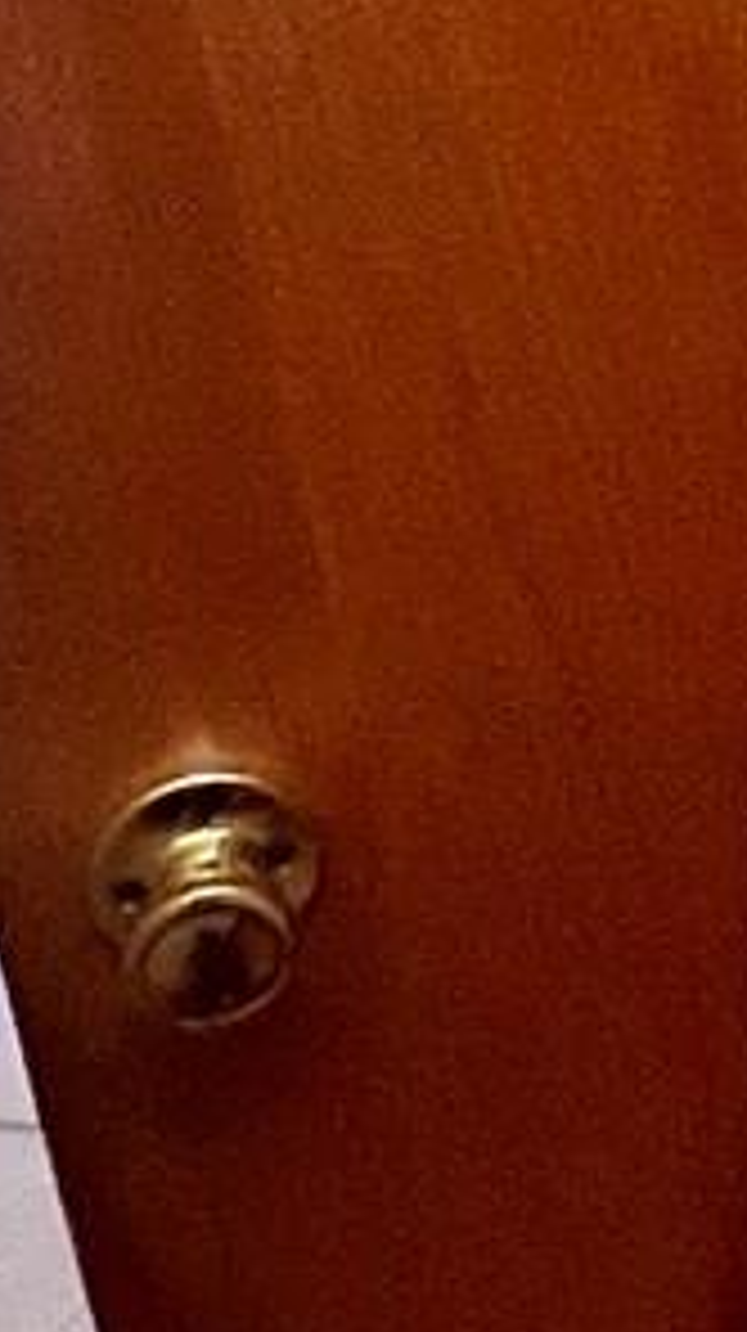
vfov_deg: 20.8
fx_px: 3459
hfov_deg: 9.5
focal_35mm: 98
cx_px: 2290
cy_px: -126
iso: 500
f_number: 1.8
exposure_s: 1/60
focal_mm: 1.57
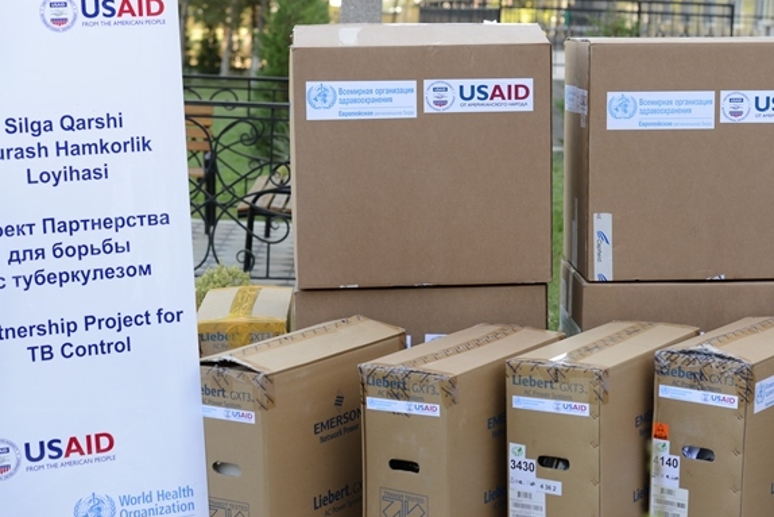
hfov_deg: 26.0
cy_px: 246
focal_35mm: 78
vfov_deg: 17.5
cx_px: 394
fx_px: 1677
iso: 400
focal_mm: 70
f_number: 4.5
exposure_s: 1/250
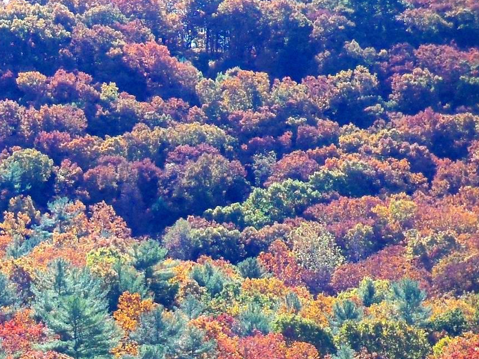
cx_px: -75
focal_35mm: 346
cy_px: 401
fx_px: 4788
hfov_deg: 5.7
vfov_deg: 4.3
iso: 200
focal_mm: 25.8
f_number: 4.3
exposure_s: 1/500
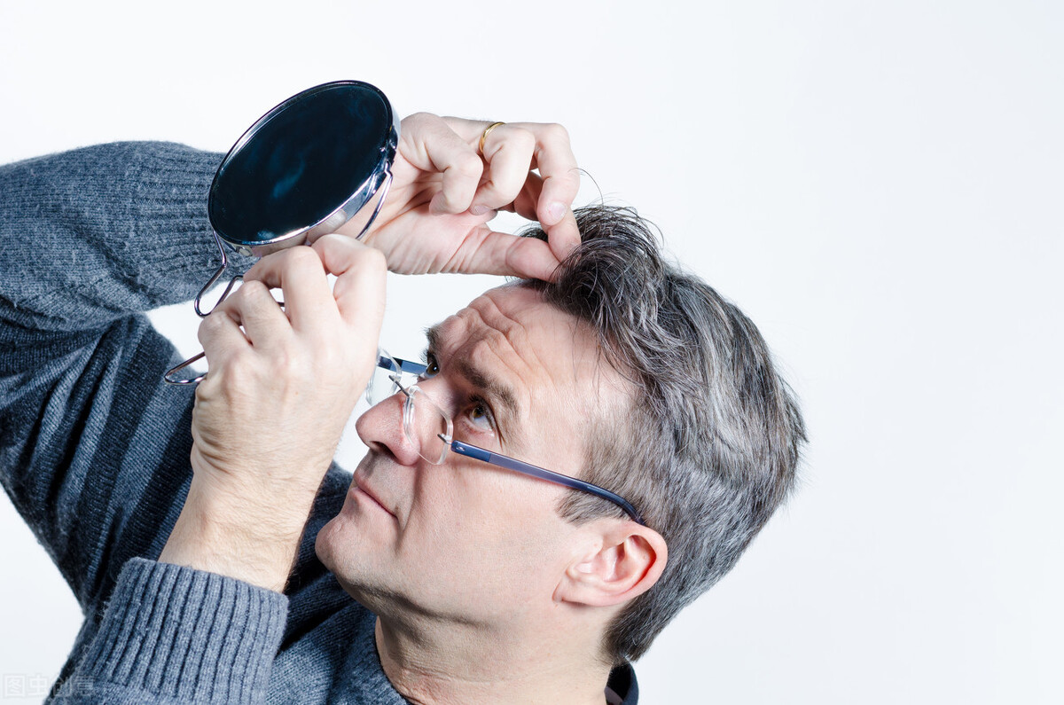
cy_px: 352
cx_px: 532
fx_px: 3761
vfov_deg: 10.7
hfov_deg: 16.1
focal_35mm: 128
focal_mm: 85
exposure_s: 1/125
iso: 100
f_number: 9
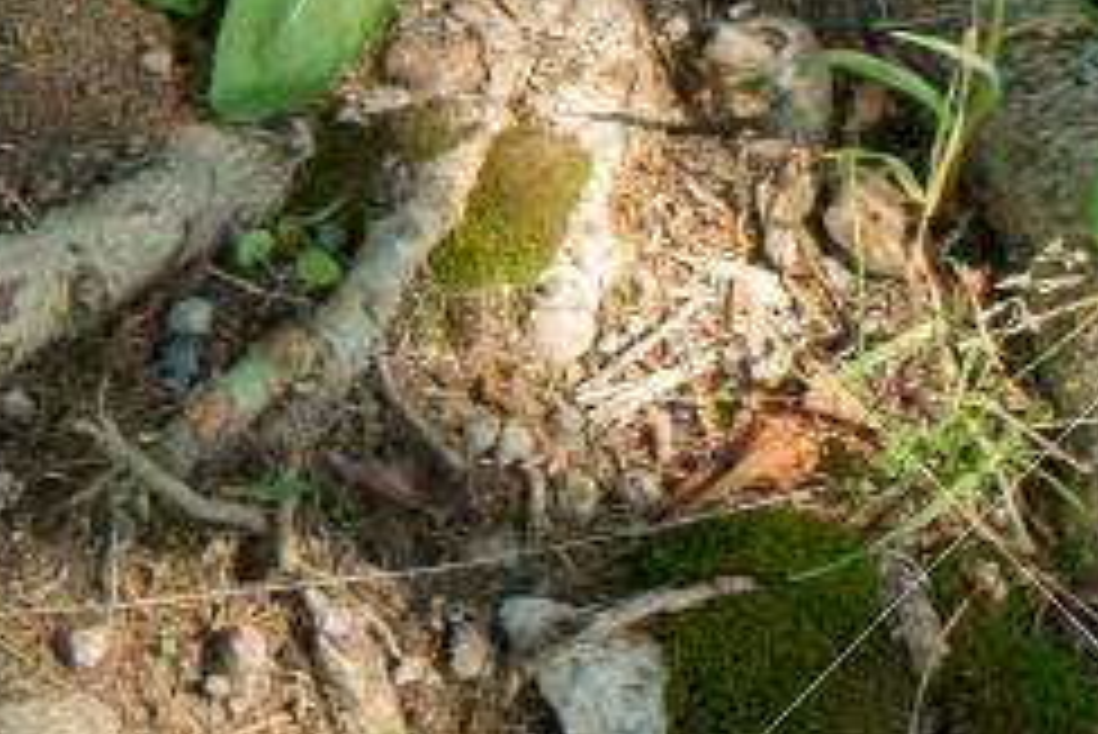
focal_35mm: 229
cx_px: -675
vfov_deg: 5.9
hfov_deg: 8.7
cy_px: -482
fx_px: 6988
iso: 200
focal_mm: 28.9
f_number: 8
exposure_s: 1/50
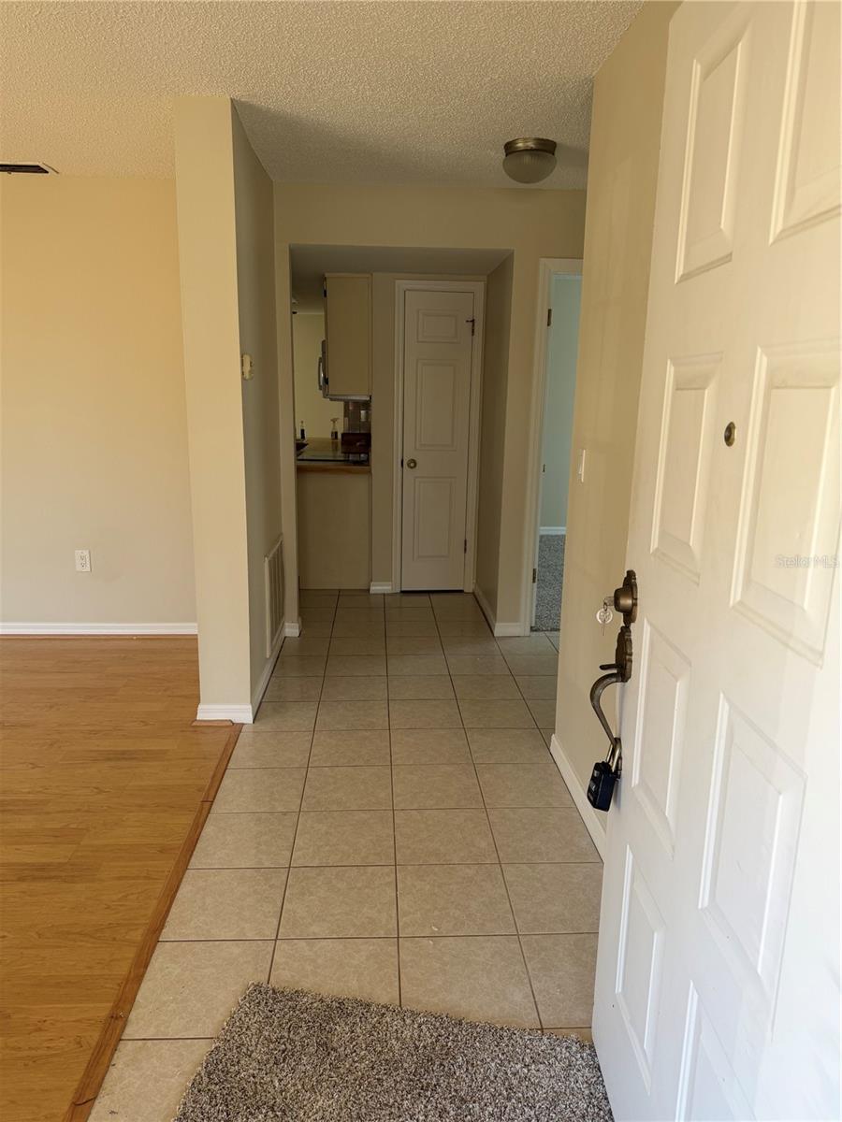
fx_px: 778
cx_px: 421
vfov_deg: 71.6
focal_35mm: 24
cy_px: 561
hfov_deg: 56.8
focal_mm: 6.76
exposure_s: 1/121
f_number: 1.78
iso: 100
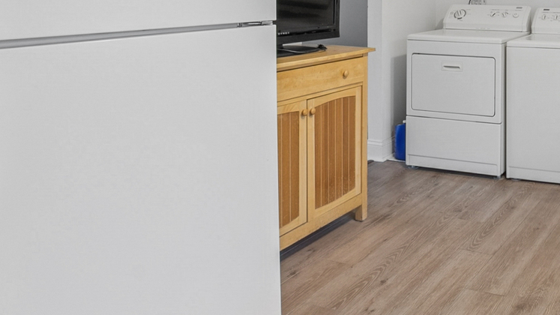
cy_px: -16
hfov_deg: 49.4
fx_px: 505
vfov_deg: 31.4
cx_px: 537
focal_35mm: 34
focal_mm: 10
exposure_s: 1/8
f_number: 8
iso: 400
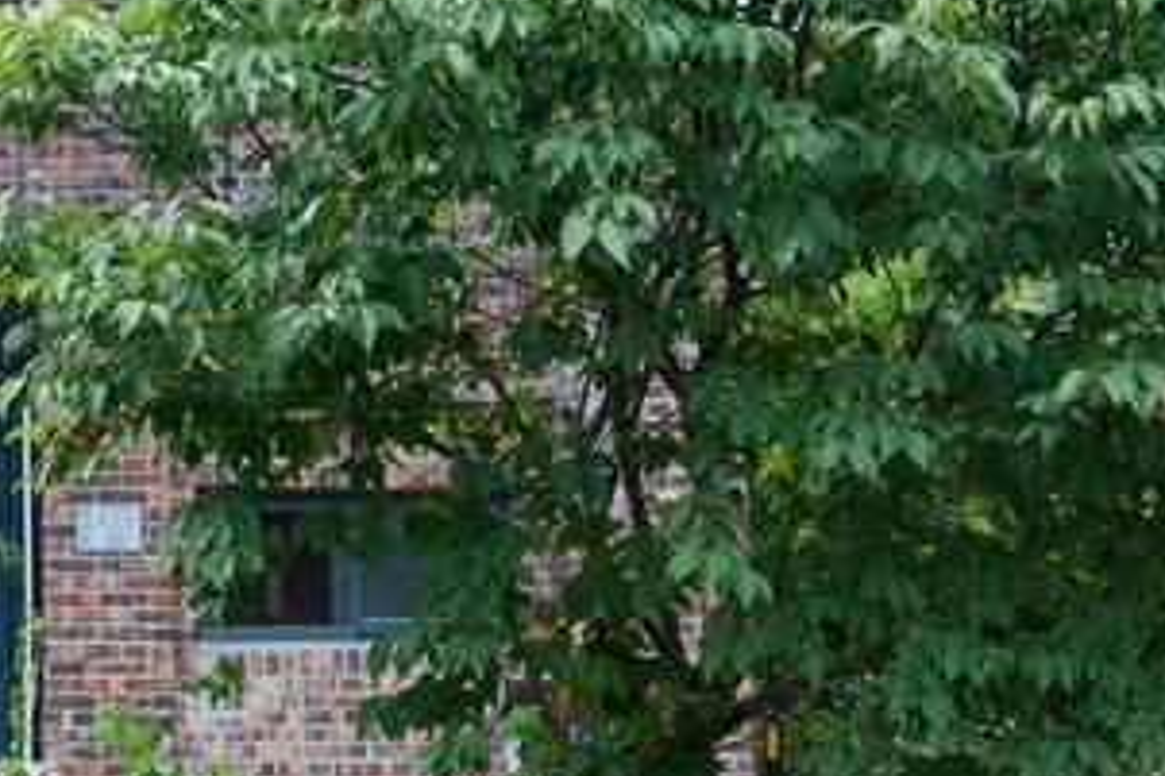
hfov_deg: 13.3
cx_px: -714
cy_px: 124
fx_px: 4625
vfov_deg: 9.6
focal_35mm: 143
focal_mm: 24
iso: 400
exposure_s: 1/200
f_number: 8
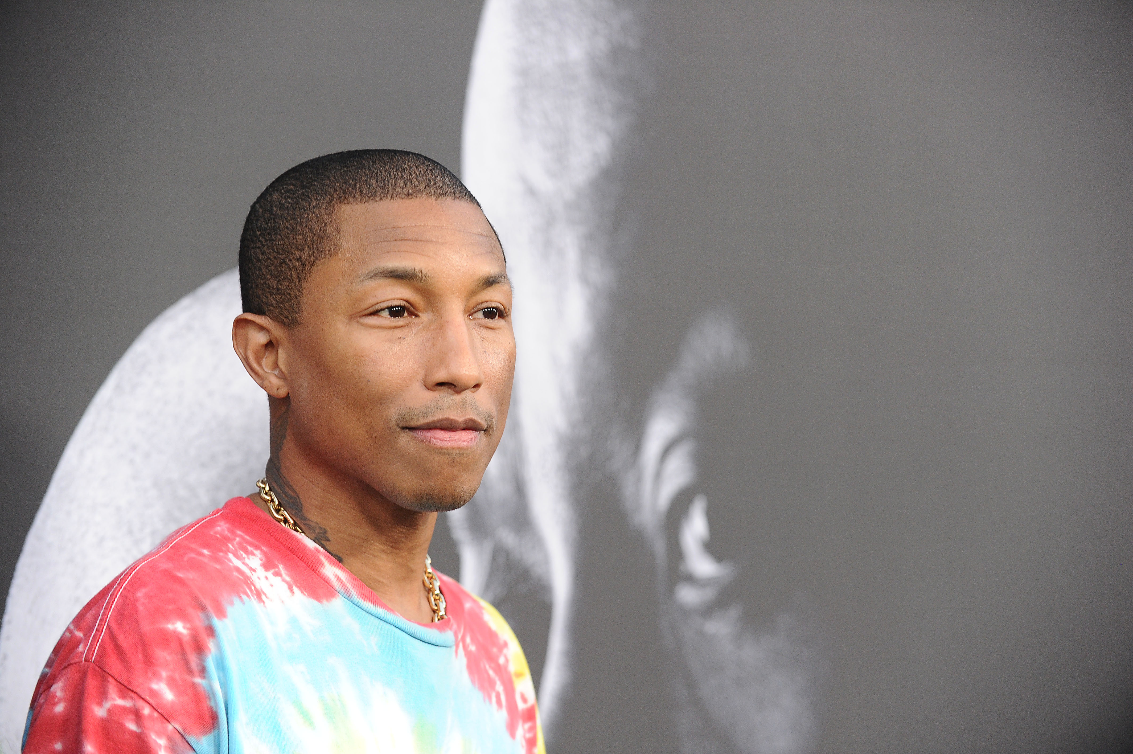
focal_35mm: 116
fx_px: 3648
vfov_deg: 11.8
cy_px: 377
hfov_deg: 17.7
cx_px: 566
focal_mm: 116
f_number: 3.5
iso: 2000
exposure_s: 1/400
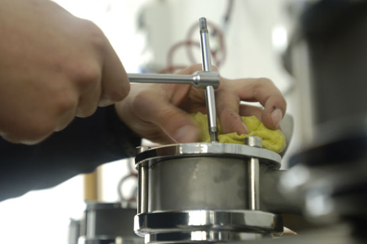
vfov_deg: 25.2
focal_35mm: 54
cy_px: 122
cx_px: 184
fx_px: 545
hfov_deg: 37.2
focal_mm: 35
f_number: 3.5
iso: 125
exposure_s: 1/40
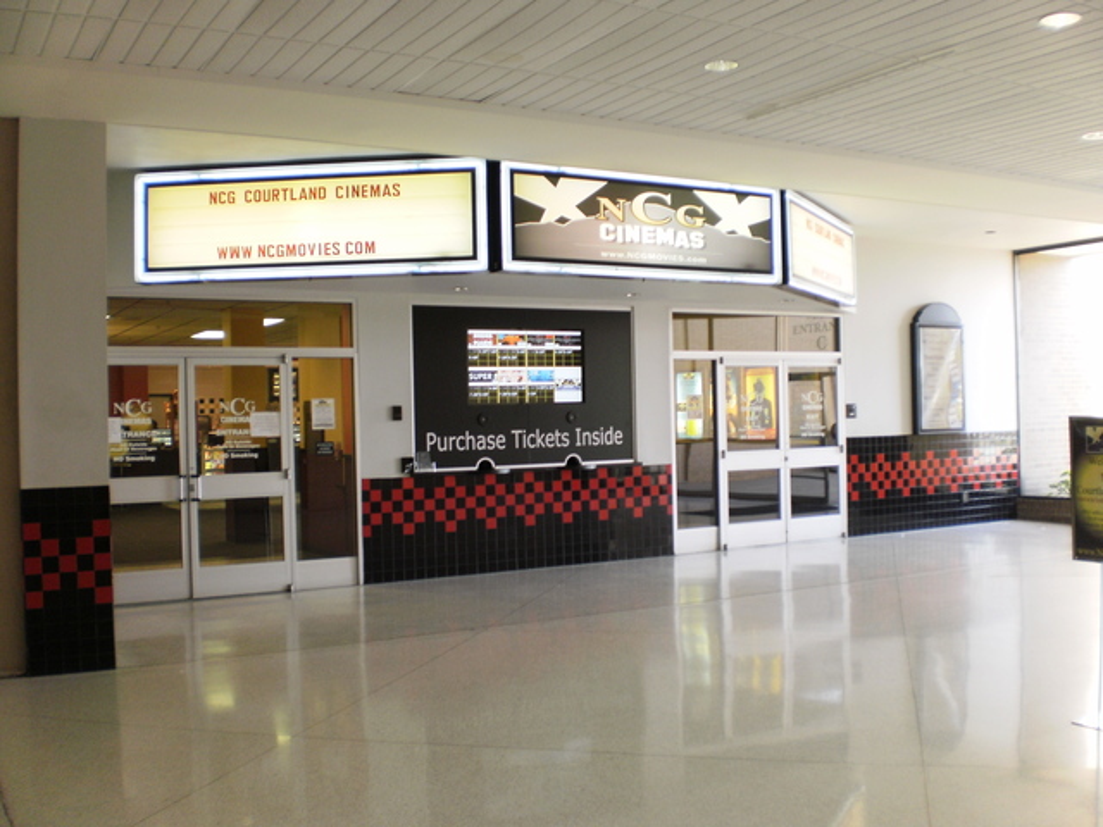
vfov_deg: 37.7
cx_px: 552
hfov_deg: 49.0
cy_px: 414
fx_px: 1211
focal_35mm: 38
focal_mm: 6.3
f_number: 3.1
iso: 125
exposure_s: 1/30
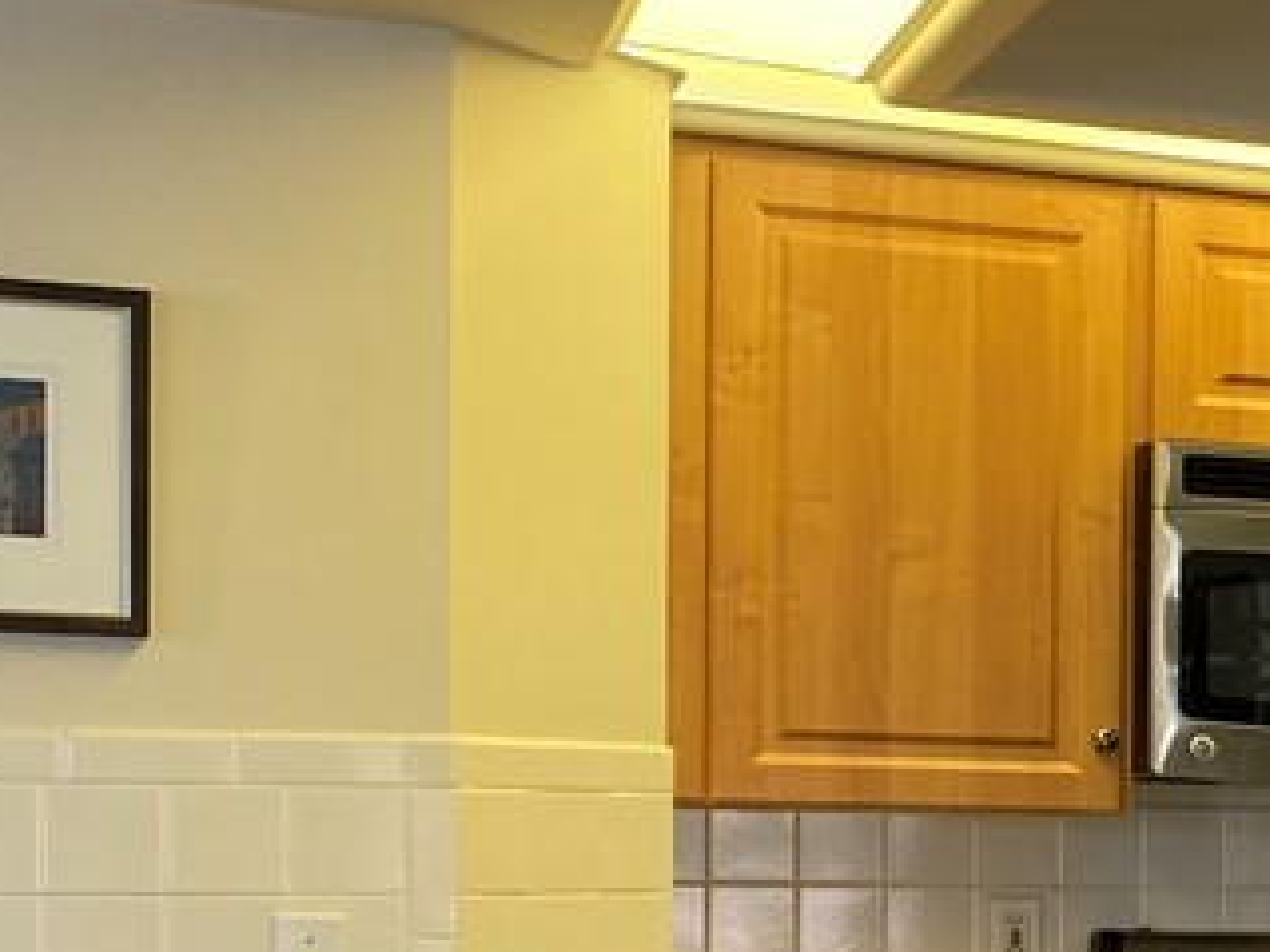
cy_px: 980
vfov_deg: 16.0
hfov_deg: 19.9
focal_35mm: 90
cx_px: 1692
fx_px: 3301
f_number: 1.8
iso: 80
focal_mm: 3.99
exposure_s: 1/60
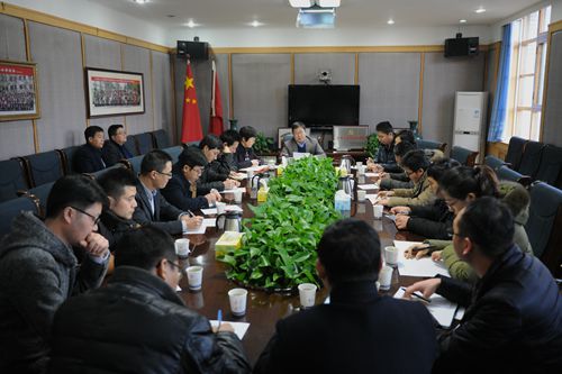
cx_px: 281
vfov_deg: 42.3
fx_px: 484
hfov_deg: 60.3
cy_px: 187
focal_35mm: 31
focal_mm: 31
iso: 3200
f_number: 2.8
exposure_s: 1/400
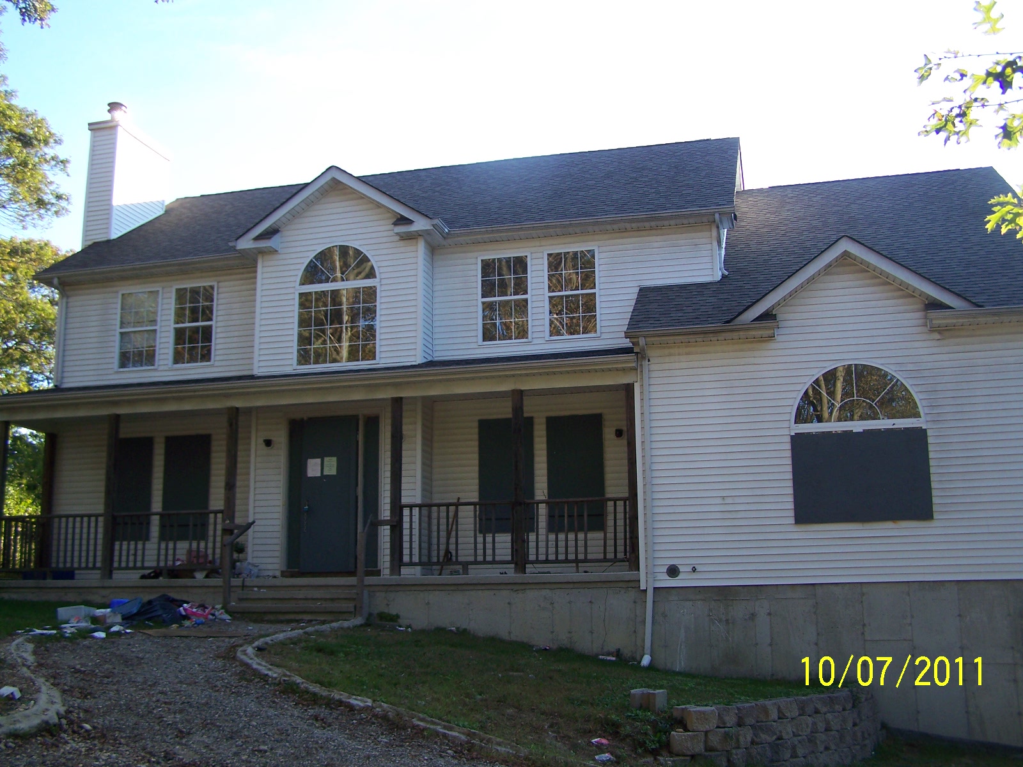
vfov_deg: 37.7
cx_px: 512
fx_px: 1123
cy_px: 384
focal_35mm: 38
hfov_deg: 49.0
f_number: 2.8
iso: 64
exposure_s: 1/160
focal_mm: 6.3
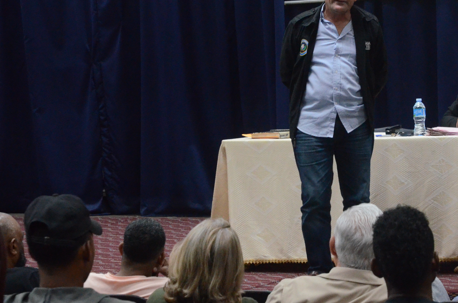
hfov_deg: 13.0
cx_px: 306
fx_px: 2006
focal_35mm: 158
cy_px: 117
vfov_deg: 8.6
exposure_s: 1/50
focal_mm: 62
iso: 4000
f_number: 7.1
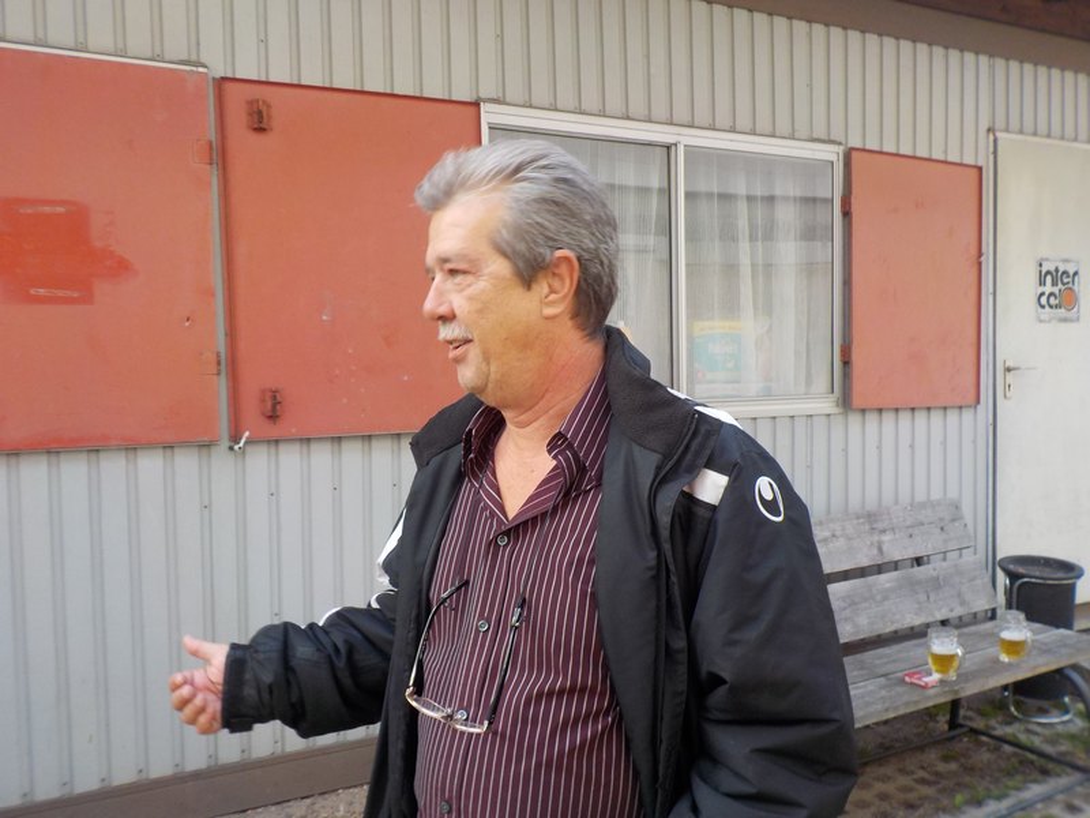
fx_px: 945
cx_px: 545
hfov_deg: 60.0
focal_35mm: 30
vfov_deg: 46.8
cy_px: 409
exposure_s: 1/60
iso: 125
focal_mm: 4.1
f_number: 3.3
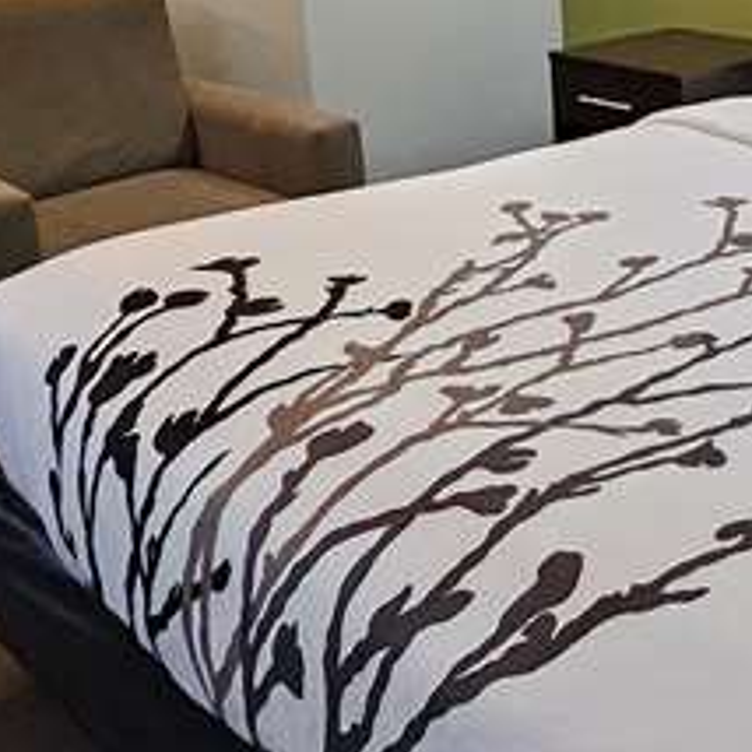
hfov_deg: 28.3
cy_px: 81
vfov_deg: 29.8
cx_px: 822
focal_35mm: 55
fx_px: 1352
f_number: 2.2
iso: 400
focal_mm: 1.74
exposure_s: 1/30
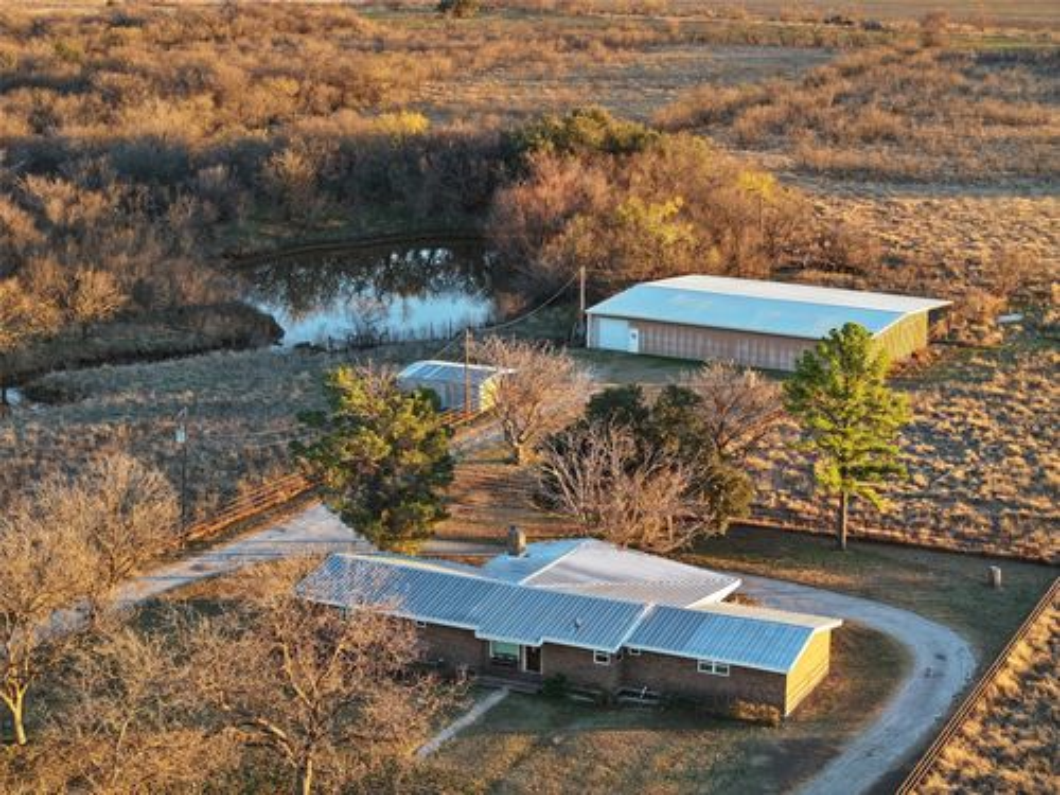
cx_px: 530
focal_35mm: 70
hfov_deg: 27.8
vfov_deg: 21.0
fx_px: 2144
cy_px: 398
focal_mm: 19.35
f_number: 2.8
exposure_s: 1/80
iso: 100
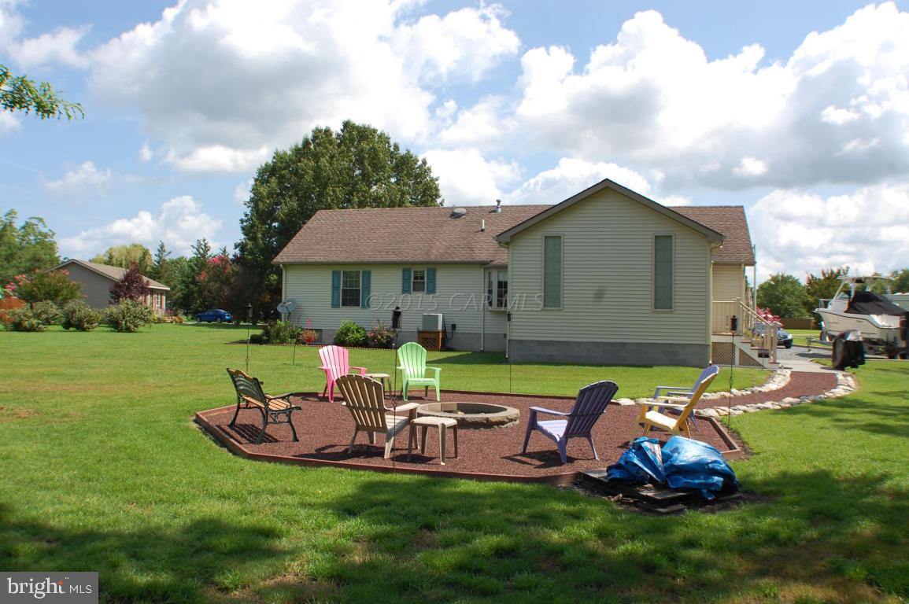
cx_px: 454
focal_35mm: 36
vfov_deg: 36.8
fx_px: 908
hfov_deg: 53.2
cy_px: 302
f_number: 9
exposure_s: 1/320
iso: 200
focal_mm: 24
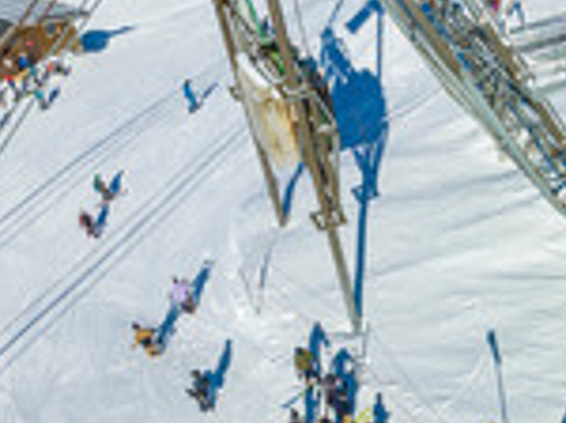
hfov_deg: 29.4
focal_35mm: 60
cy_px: 359
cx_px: 604
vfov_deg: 23.8
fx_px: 979
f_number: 11
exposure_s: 1/320
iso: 100
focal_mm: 12.3
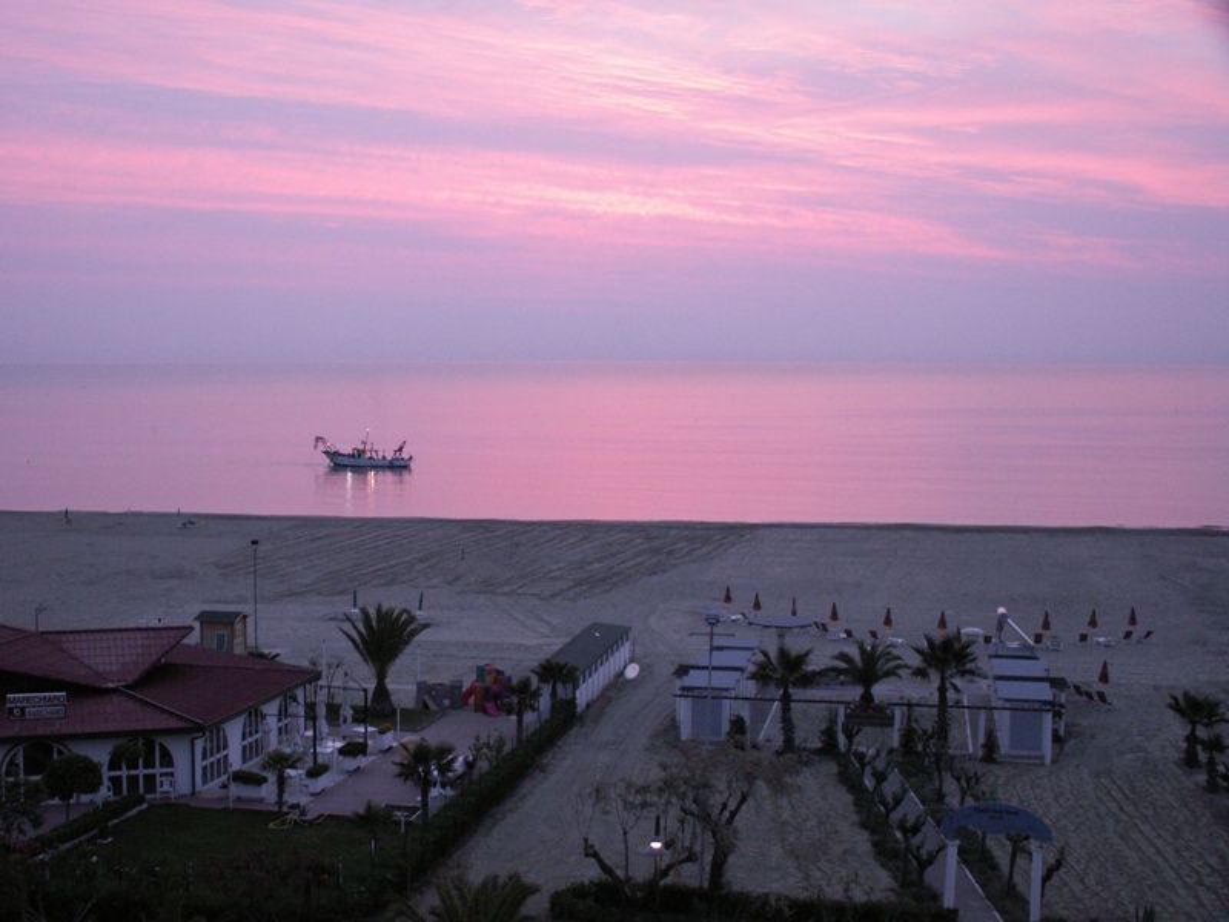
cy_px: 461
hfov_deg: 38.9
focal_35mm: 49
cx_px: 614
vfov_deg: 29.7
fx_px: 1740
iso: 160
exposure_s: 1/25
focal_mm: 8.12
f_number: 3.2
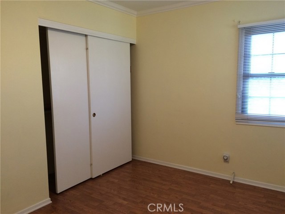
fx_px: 239
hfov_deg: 61.7
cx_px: 142
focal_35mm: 29
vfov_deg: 48.2
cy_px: 107
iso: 100
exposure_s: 1/30
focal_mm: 4.15
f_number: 2.2
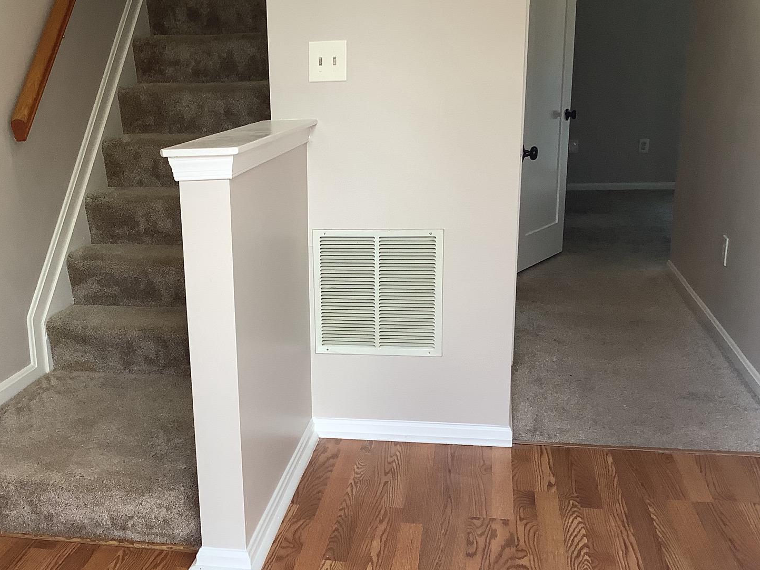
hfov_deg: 42.4
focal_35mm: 44
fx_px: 966
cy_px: 354
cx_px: 251
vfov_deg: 32.7
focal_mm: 3.3
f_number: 2.4
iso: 64
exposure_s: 1/60
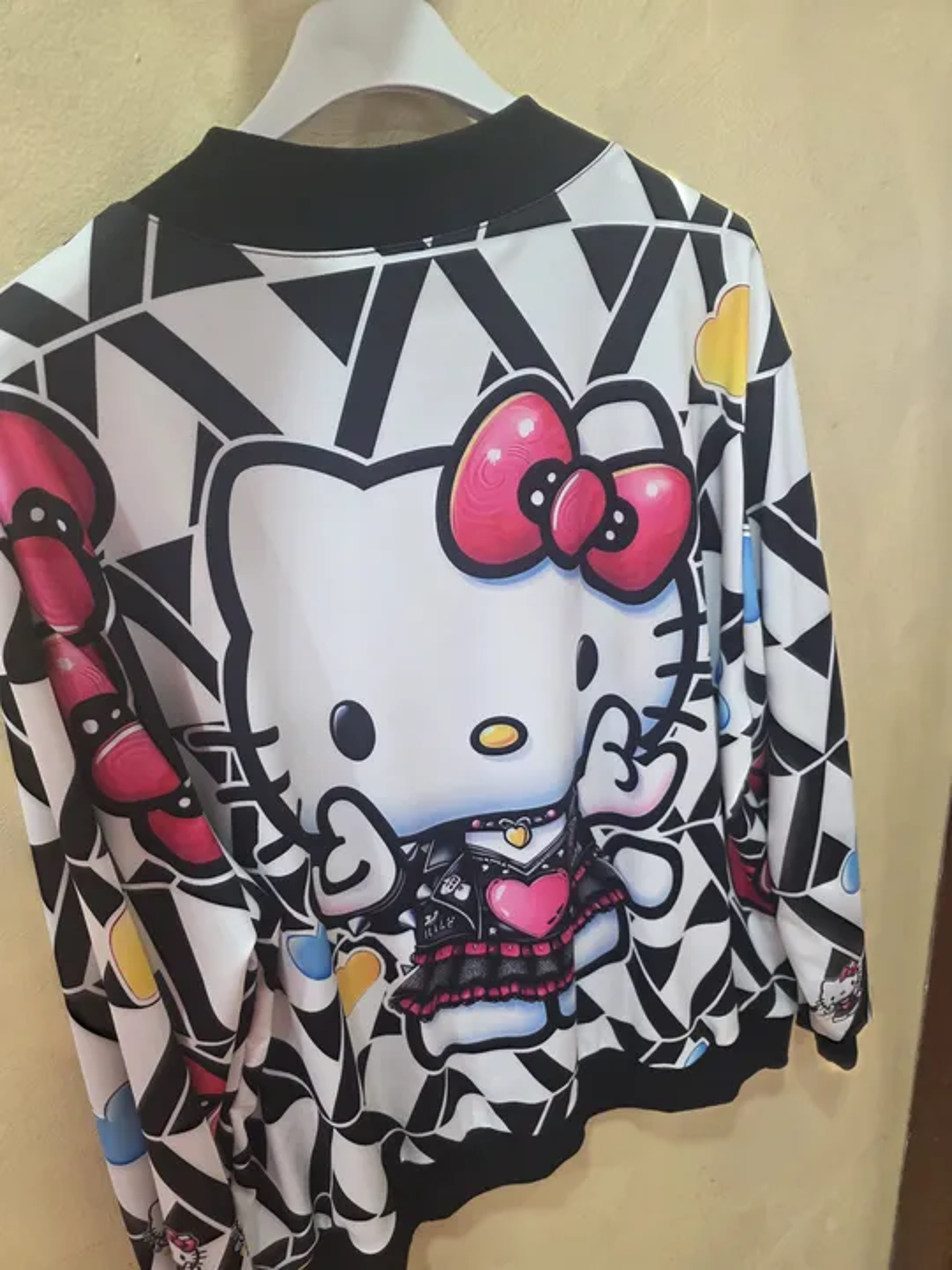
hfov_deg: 58.9
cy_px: 635
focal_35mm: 23
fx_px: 843
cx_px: 476
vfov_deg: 73.9
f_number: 1.7
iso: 500
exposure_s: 1/100
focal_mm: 6.3
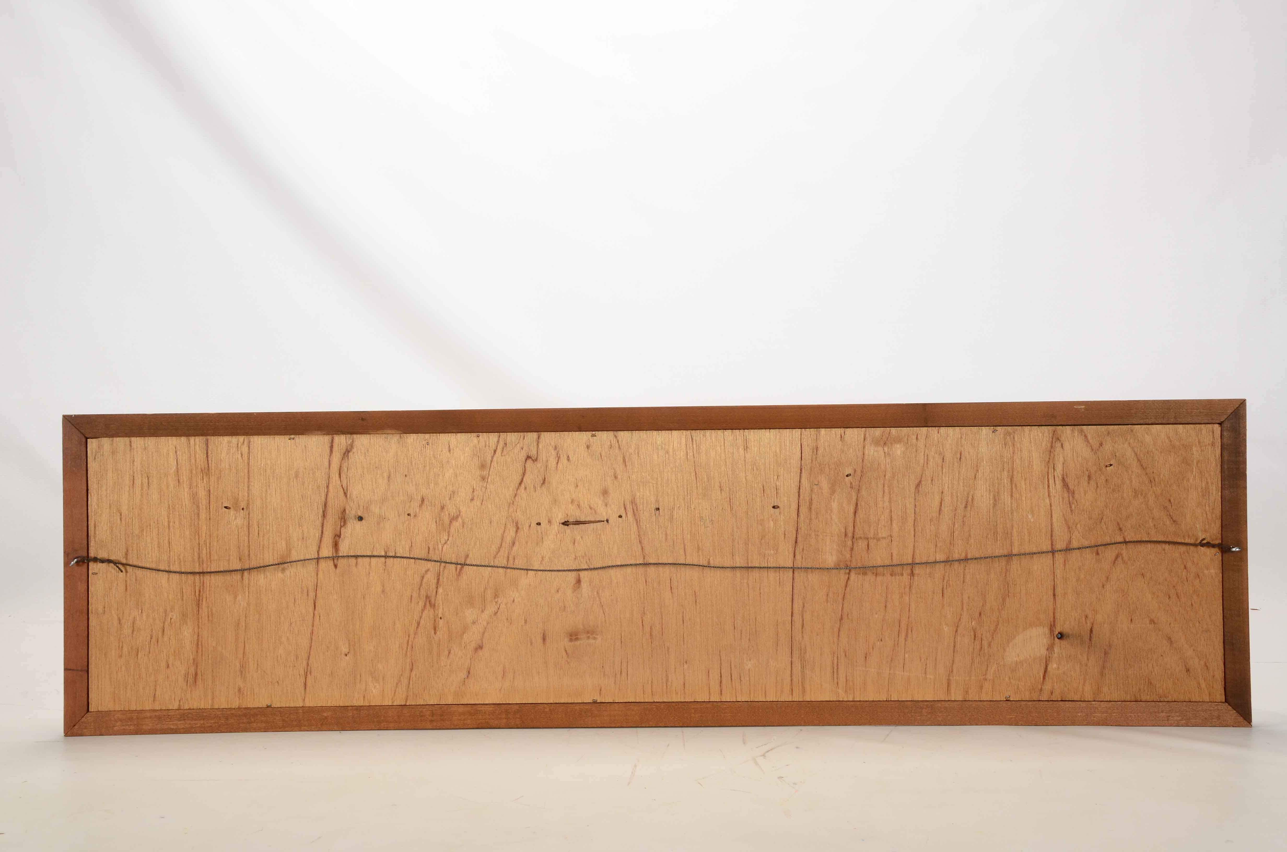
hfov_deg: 35.1
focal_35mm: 57
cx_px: 644
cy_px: 426
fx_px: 2034
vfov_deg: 23.7
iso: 200
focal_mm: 38
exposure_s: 1/160
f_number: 16
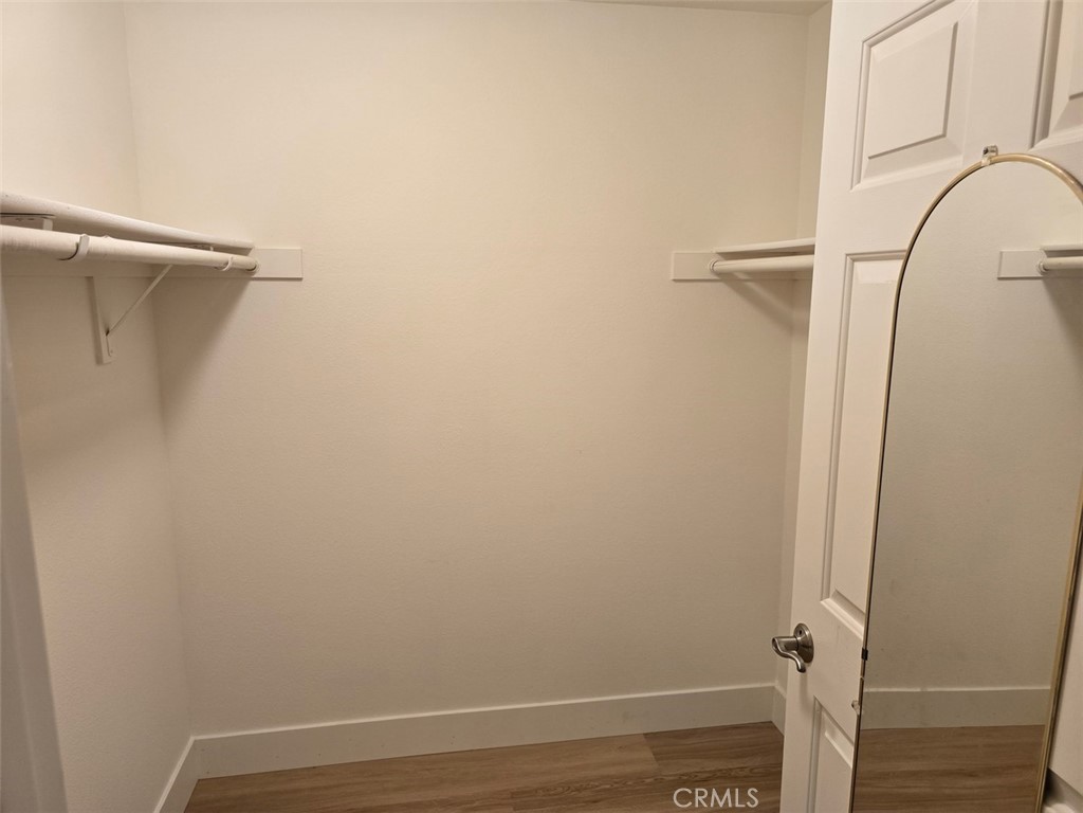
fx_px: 720
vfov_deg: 58.9
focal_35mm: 23
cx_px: 542
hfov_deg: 73.9
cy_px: 406
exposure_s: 1/120
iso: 125
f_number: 1.7
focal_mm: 6.3
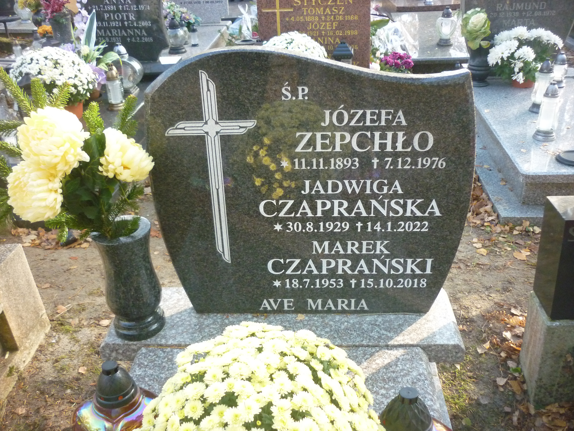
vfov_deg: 42.9
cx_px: 287
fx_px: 547
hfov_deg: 55.4
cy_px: 216
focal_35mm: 33
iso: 400
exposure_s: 1/200
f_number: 2.8
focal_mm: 5.5
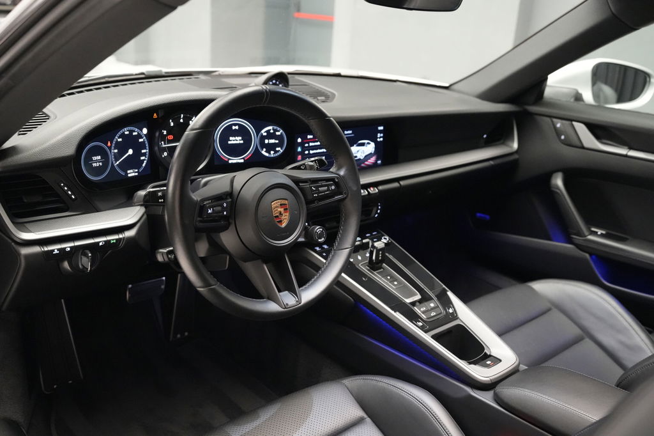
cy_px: 218
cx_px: 327
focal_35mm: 35
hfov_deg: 54.4
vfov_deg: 37.8
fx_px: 636
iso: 12800
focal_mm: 35
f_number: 4
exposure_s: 1/40
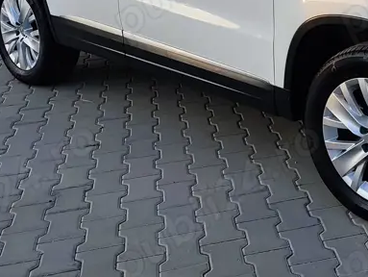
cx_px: 329
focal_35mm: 60
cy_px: -24
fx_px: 638
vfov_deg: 23.1
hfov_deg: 30.8
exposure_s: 1/167
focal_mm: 6.19
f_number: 1.65
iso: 50
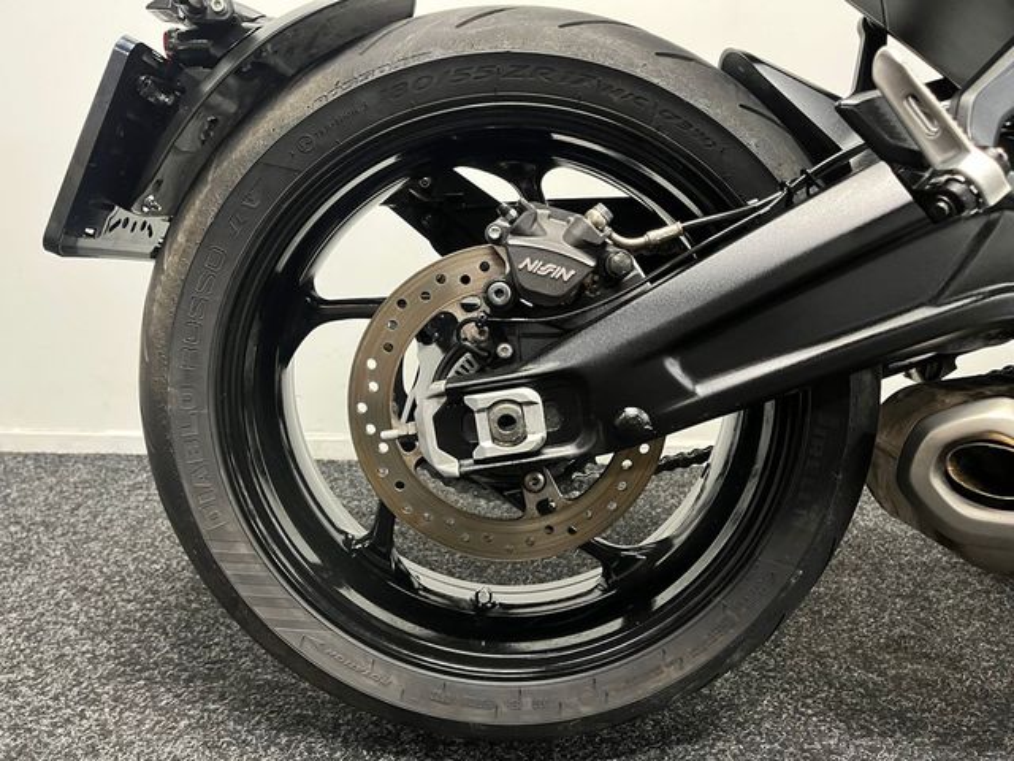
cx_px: 507
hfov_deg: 67.3
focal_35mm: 26
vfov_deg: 53.1
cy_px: 380
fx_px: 762
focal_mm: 5.1
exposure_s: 1/33
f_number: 1.6
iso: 500
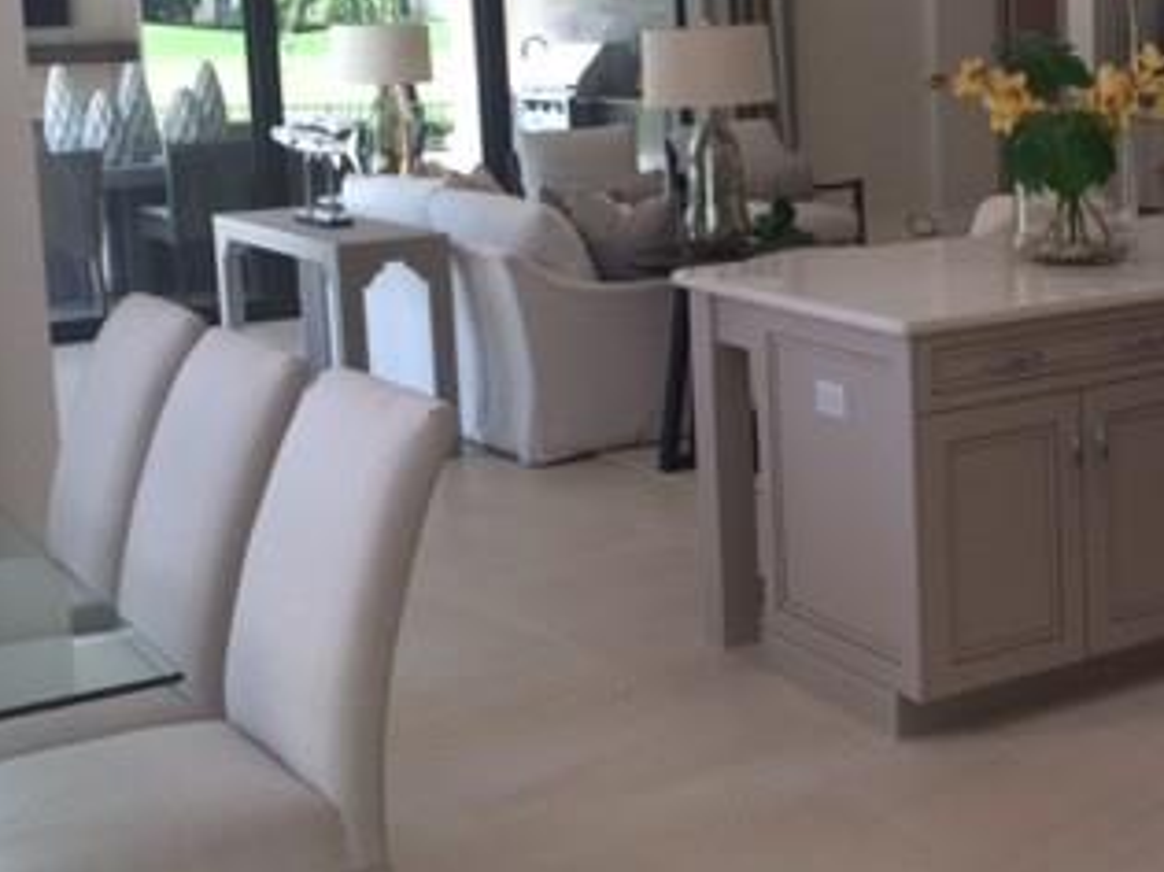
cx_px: 1049
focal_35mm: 59
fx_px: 1983
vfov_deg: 24.6
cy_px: 233
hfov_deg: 31.2
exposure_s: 1/122
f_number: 2.2
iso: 32
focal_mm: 4.15
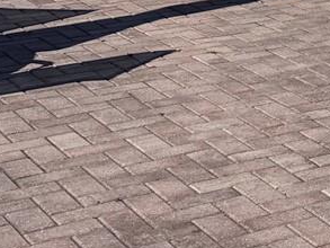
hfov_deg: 12.5
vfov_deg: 9.9
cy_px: -360
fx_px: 1249
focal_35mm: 131
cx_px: 732
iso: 80
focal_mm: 6.8
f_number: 1.8
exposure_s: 1/10417
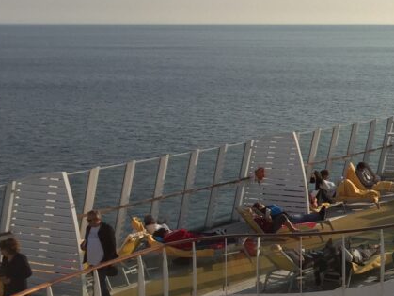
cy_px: 95
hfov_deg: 21.6
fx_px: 944
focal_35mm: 83
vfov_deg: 17.7
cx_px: 490
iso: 32
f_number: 2.2
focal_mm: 4.15
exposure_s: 1/3597
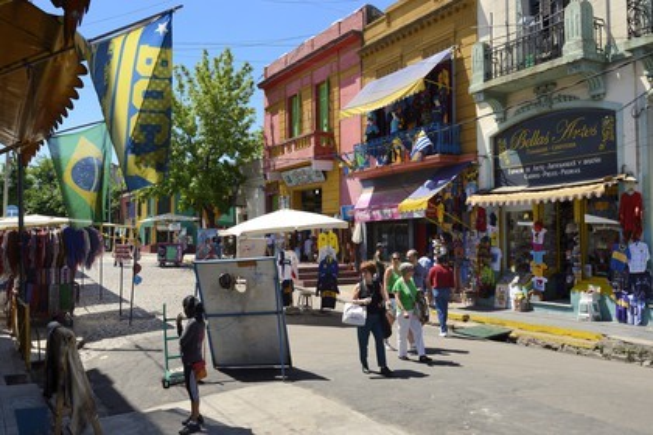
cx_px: 326
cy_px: 218
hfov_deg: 58.7
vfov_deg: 41.1
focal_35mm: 32
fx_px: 580
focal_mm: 32
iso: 400
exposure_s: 1/500
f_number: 10
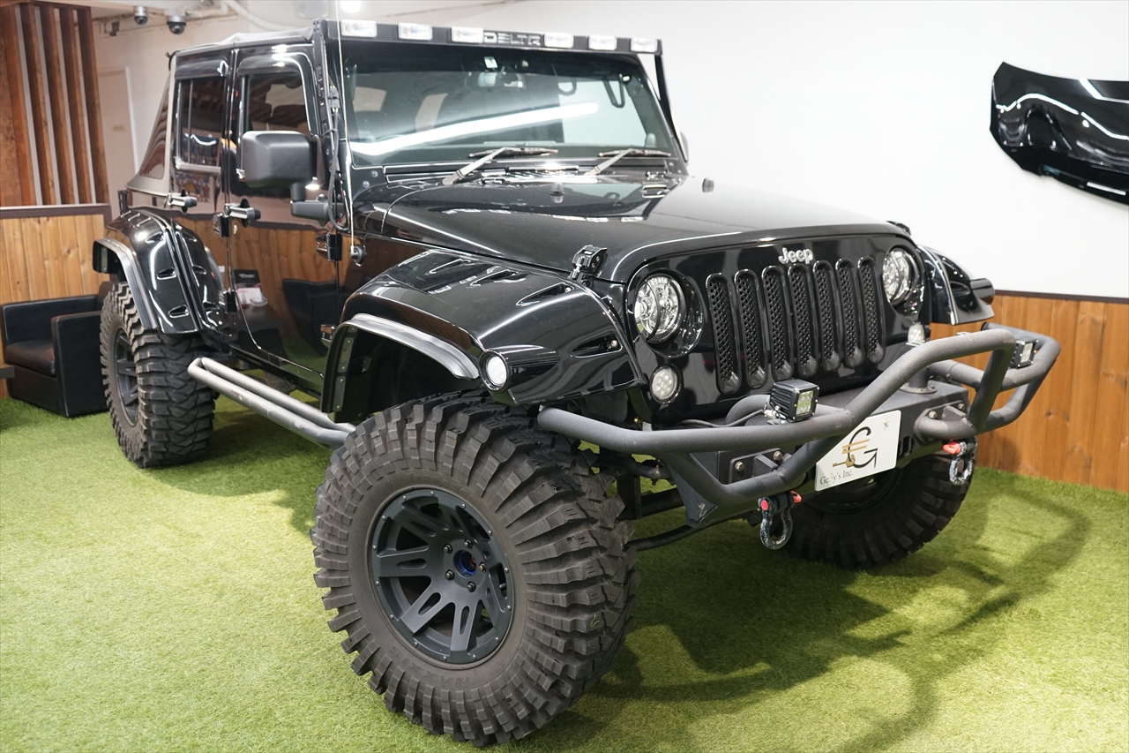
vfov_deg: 41.1
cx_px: 564
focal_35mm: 32
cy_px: 376
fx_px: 1003
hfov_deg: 58.7
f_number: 4
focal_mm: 32
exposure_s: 1/60
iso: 1600
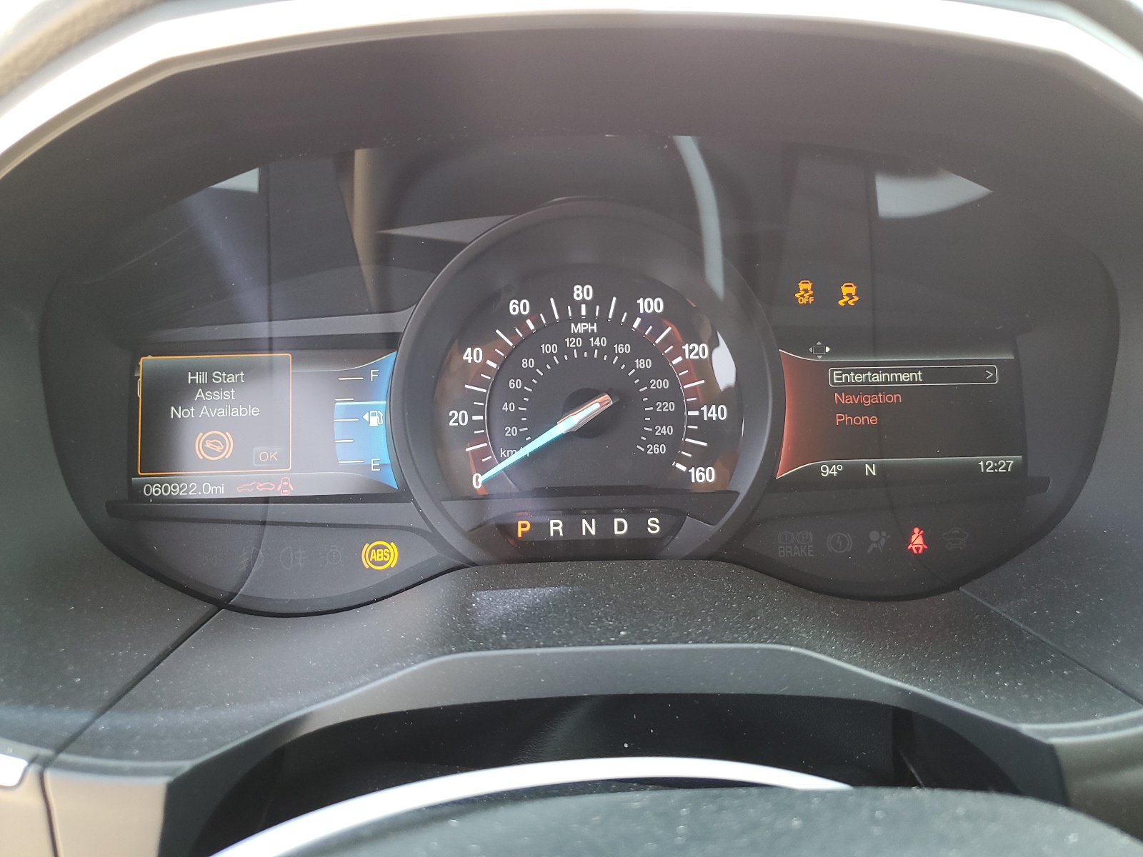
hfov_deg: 67.3
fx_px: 859
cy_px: 428
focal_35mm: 26
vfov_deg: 53.1
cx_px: 572
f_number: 1.5
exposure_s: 1/60.2
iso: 65
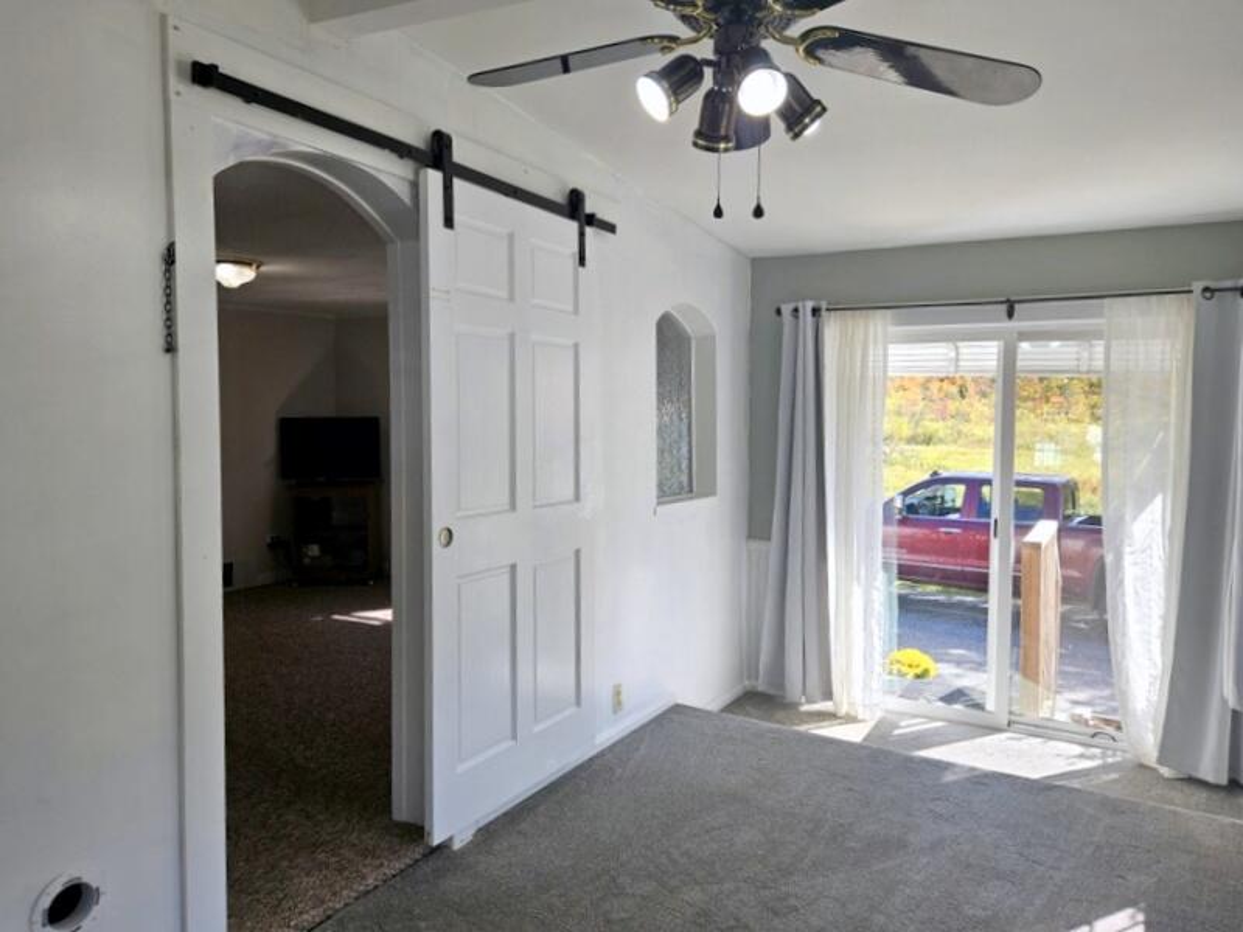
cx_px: 622
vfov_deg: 58.9
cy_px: 466
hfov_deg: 73.9
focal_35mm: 23
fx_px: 826
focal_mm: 5.4
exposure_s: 1/163
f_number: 1.8
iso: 25
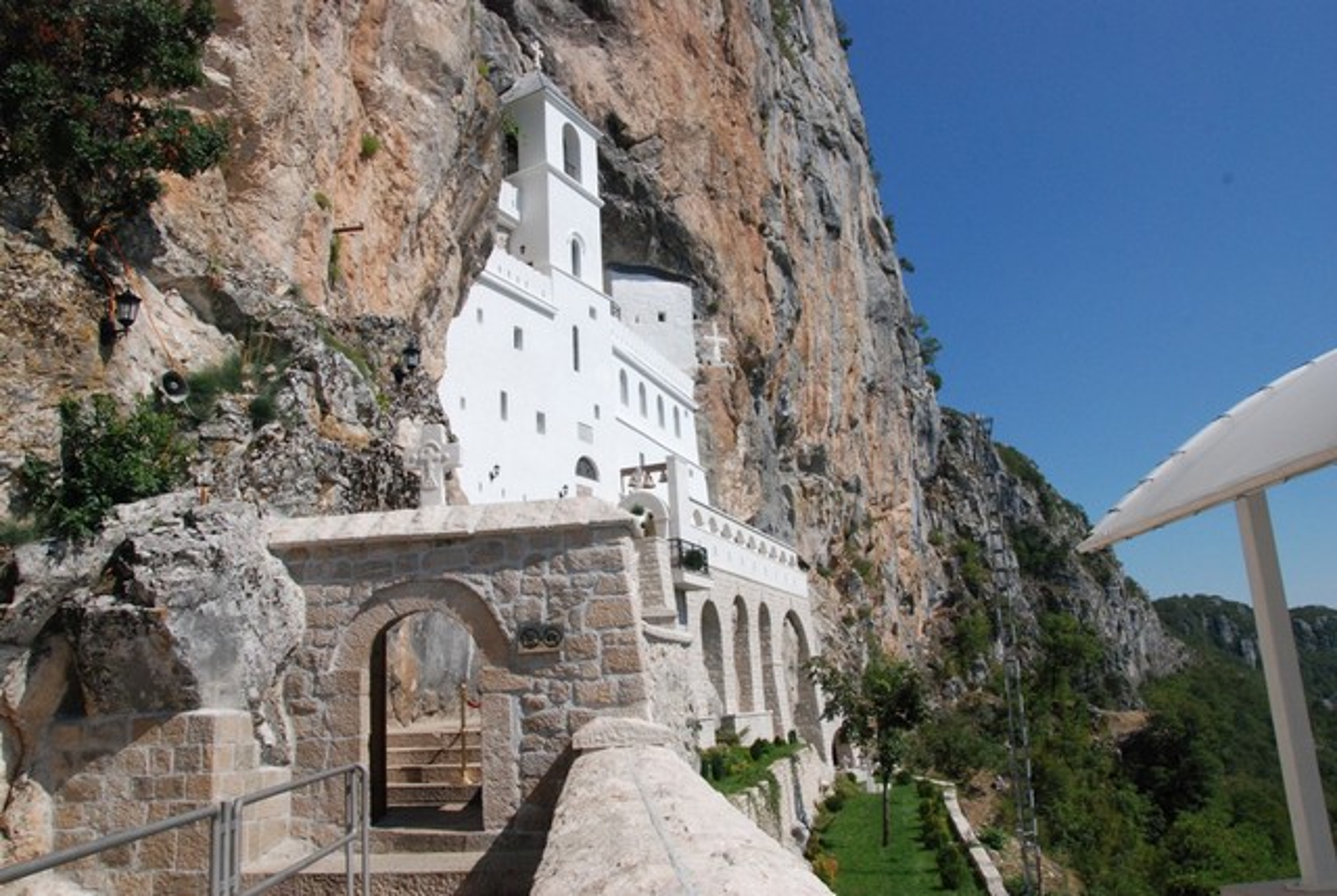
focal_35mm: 27
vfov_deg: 48.1
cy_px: 448
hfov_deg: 67.3
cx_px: 668
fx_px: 1004
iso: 640
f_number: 14
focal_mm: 18
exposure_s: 1/800
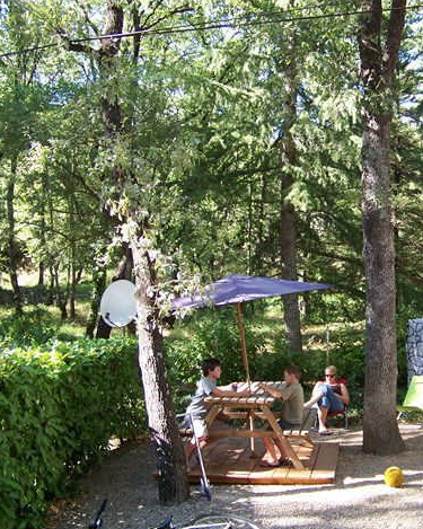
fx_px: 751
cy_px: 266
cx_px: 336
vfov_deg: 38.8
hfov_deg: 30.7
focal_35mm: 48
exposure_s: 1/50
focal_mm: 5.85
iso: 64
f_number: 2.8
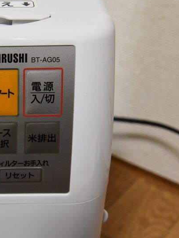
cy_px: 116
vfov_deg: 22.2
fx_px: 606
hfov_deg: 16.2
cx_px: -23
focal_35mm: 88
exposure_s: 1/50
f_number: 9
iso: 5600
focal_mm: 48
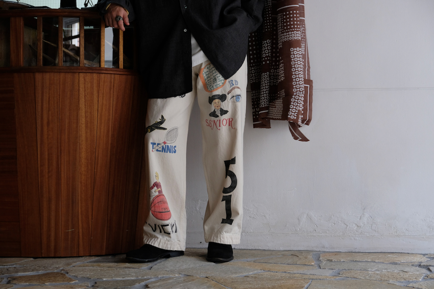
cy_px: 144
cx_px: 217
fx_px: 832
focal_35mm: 69
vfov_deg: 19.7
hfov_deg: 29.2
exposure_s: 1/13
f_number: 5.6
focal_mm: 46.3
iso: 1000
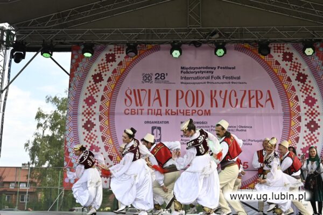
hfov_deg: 46.4
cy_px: 108
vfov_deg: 31.9
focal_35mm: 42
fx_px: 377
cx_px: 162
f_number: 4
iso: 250
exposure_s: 1/250
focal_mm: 28
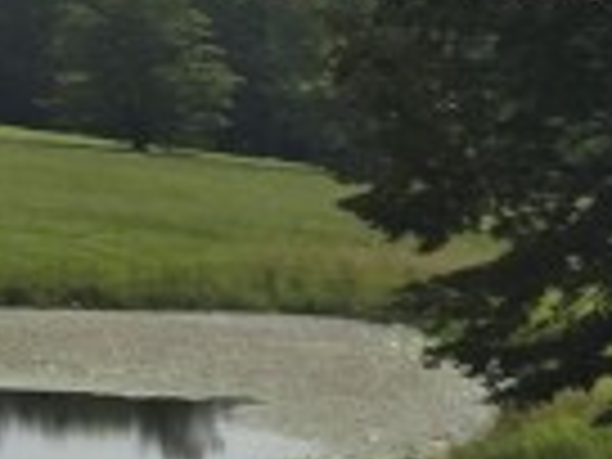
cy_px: -351
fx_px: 3059
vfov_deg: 8.3
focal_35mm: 173
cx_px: -1300
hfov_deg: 9.0
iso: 25
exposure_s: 1/4185
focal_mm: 5.4
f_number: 1.8
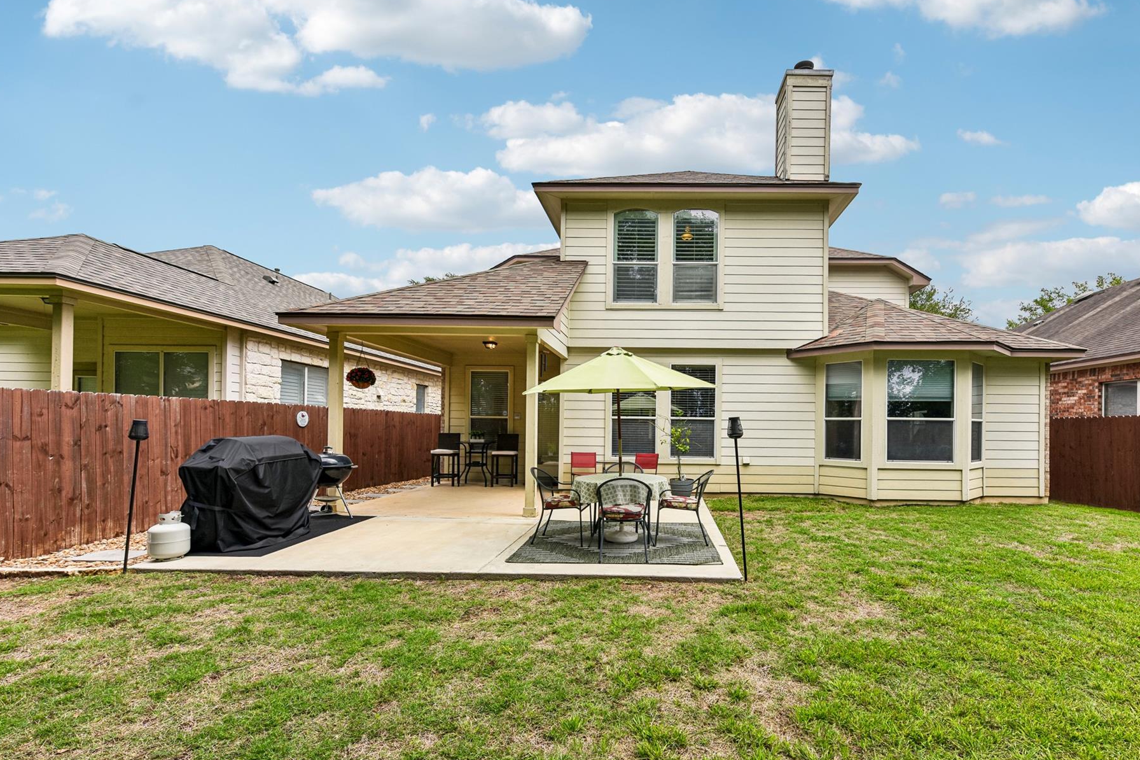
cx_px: 645
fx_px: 507
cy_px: 425
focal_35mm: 16
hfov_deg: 96.2
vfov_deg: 73.4
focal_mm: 14
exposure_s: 1/250
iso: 100
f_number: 8
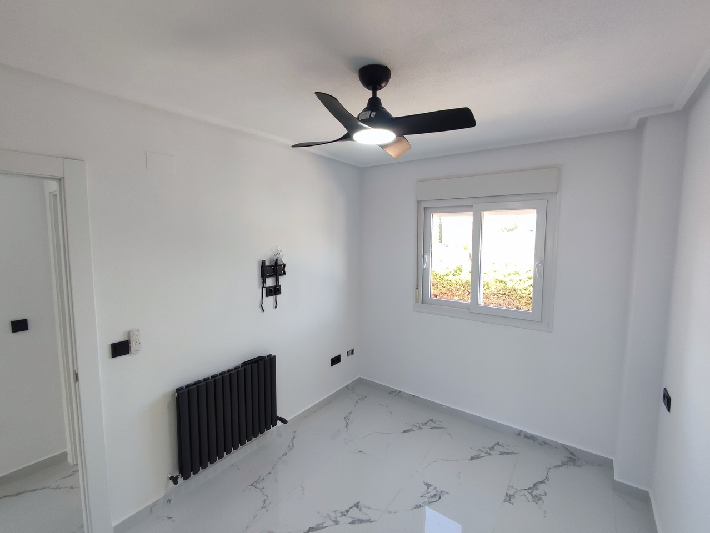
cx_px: 355
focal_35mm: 16
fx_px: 328
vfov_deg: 78.2
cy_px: 266
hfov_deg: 94.5
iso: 117
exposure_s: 1/100
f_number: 2.2
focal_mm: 1.65
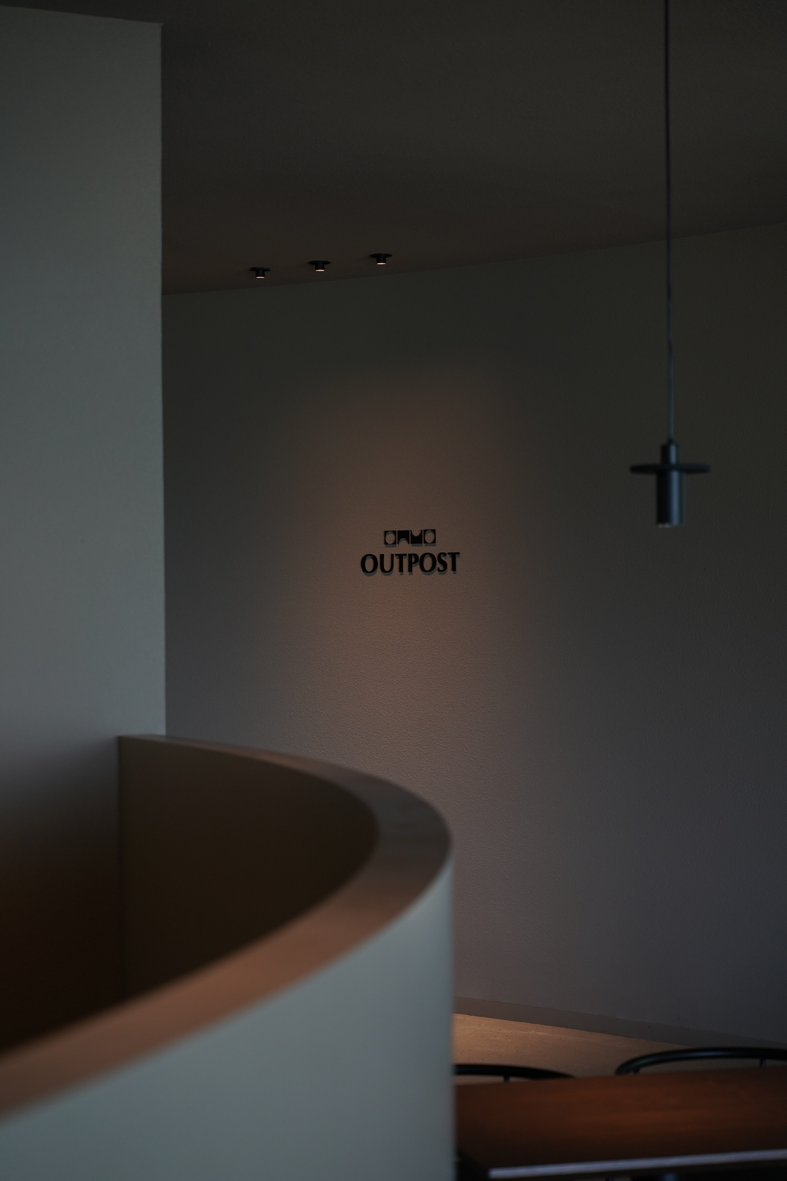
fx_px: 2459
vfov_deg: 27.0
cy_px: 590
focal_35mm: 75
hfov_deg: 18.2
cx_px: 394
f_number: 4
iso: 500
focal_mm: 75
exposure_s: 1/160
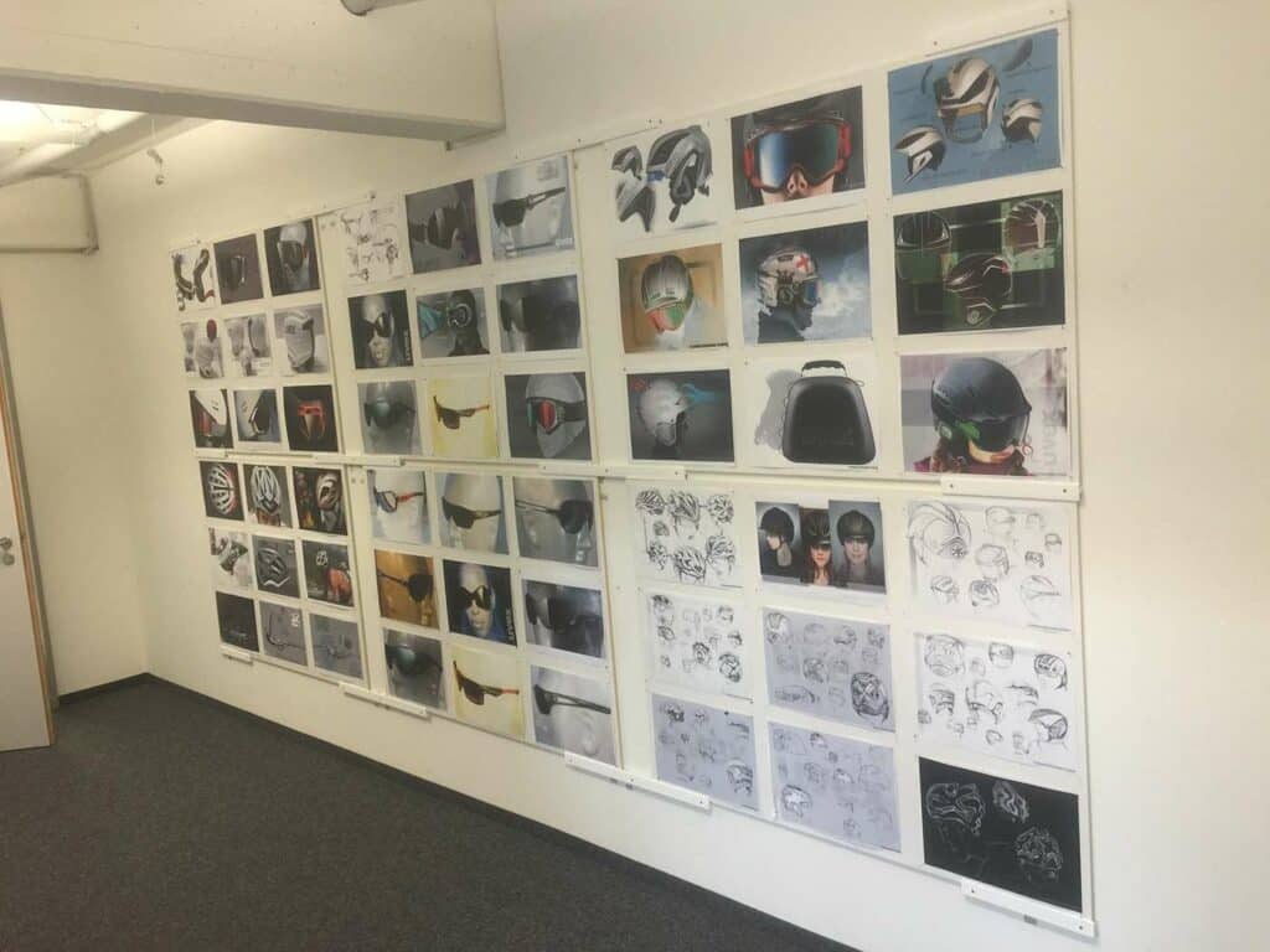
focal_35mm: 29
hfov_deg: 61.7
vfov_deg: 48.2
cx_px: 635
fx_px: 1064
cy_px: 476
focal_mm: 4.15
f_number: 2.2
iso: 80
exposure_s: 1/15
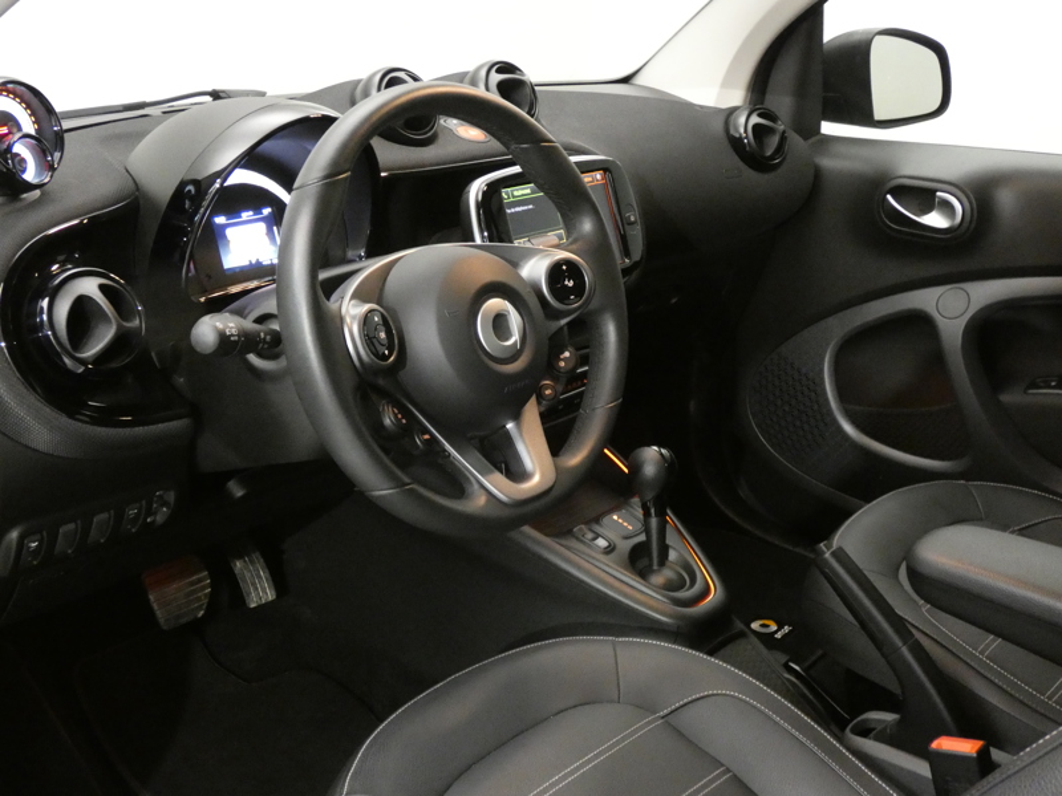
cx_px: 531
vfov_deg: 35.1
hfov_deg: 45.8
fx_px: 1258
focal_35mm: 41
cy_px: 398
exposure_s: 1/15
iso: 1600
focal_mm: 7.3
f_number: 3.6
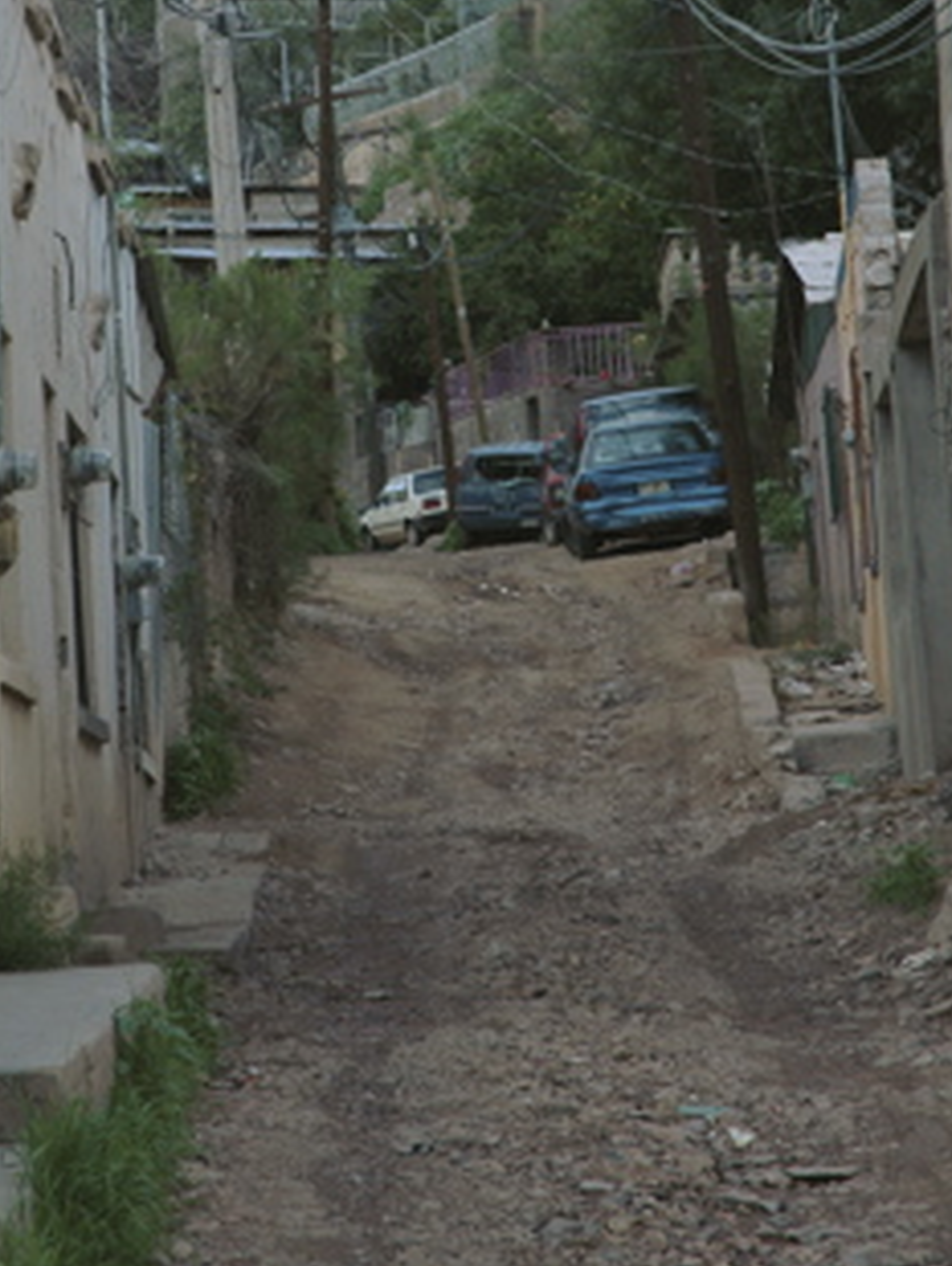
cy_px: 355
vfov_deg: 12.6
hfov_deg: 9.5
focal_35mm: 156
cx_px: 402
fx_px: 5713
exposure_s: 1/320
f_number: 9
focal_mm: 70
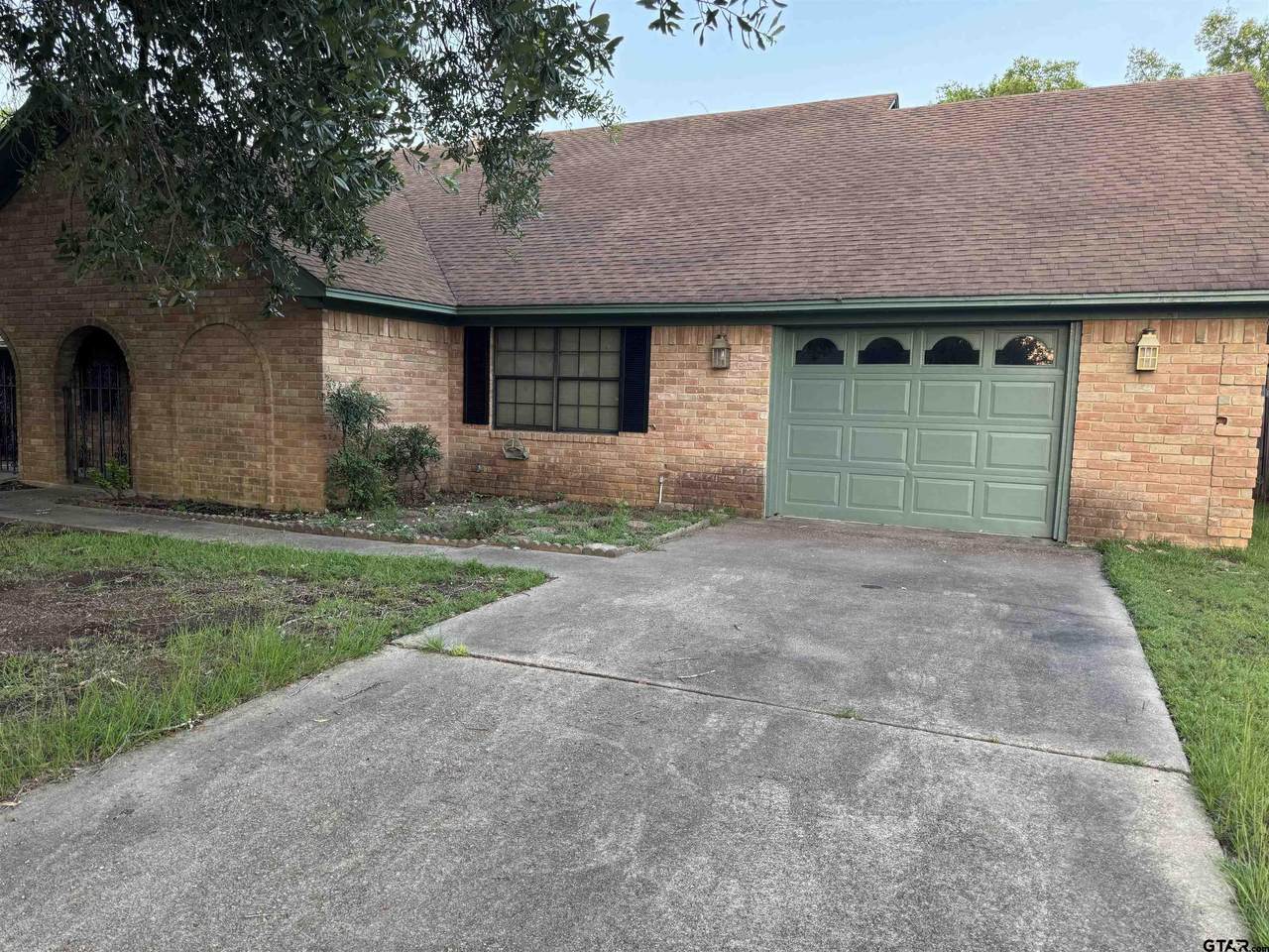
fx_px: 880
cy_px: 476
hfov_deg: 71.6
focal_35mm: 24
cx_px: 634
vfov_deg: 56.8
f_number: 1.78
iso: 200
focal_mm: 6.76
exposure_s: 1/121
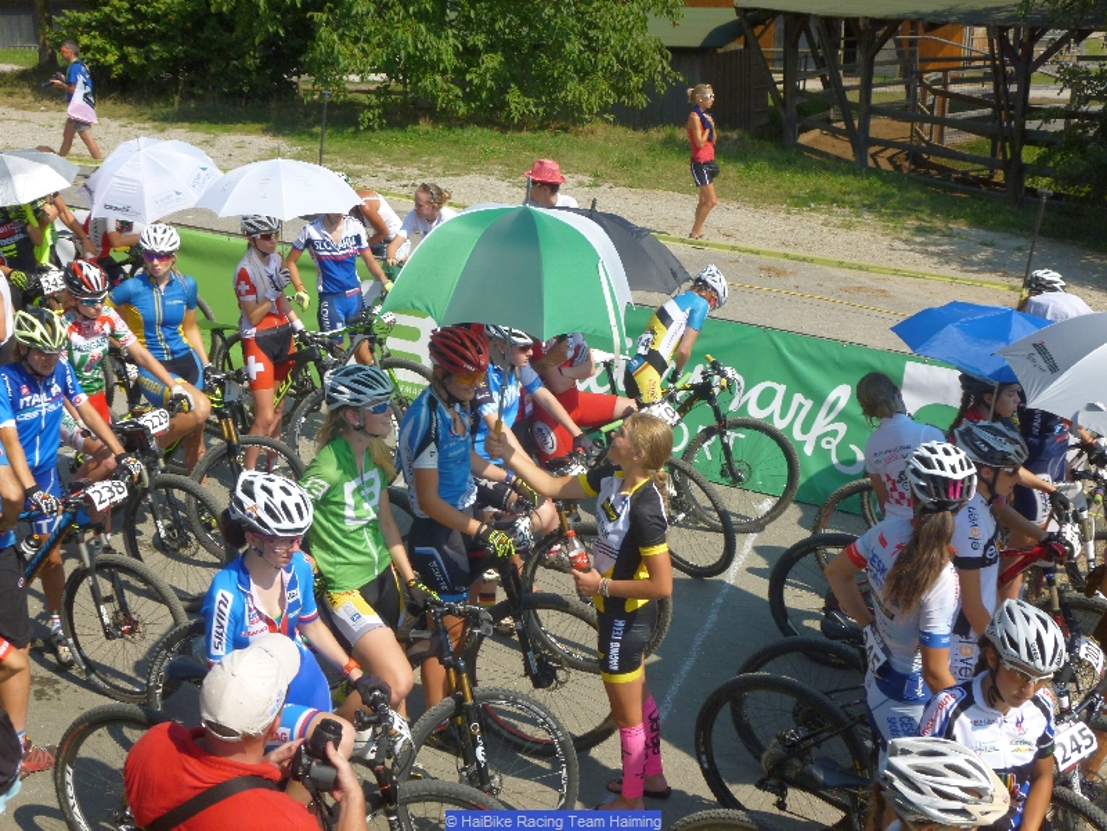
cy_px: 416
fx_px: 1311
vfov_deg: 35.1
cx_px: 554
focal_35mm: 41
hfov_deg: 45.8
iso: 100
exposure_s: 1/640
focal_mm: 7.4
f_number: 3.8
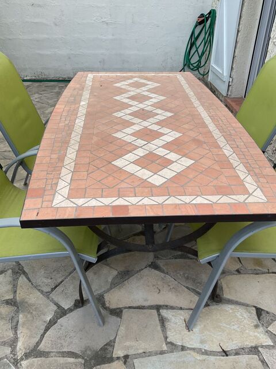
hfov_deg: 48.2
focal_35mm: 29
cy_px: 184
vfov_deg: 61.7
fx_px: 308
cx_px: 138
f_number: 1.8
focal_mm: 3
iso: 16
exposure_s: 1/212
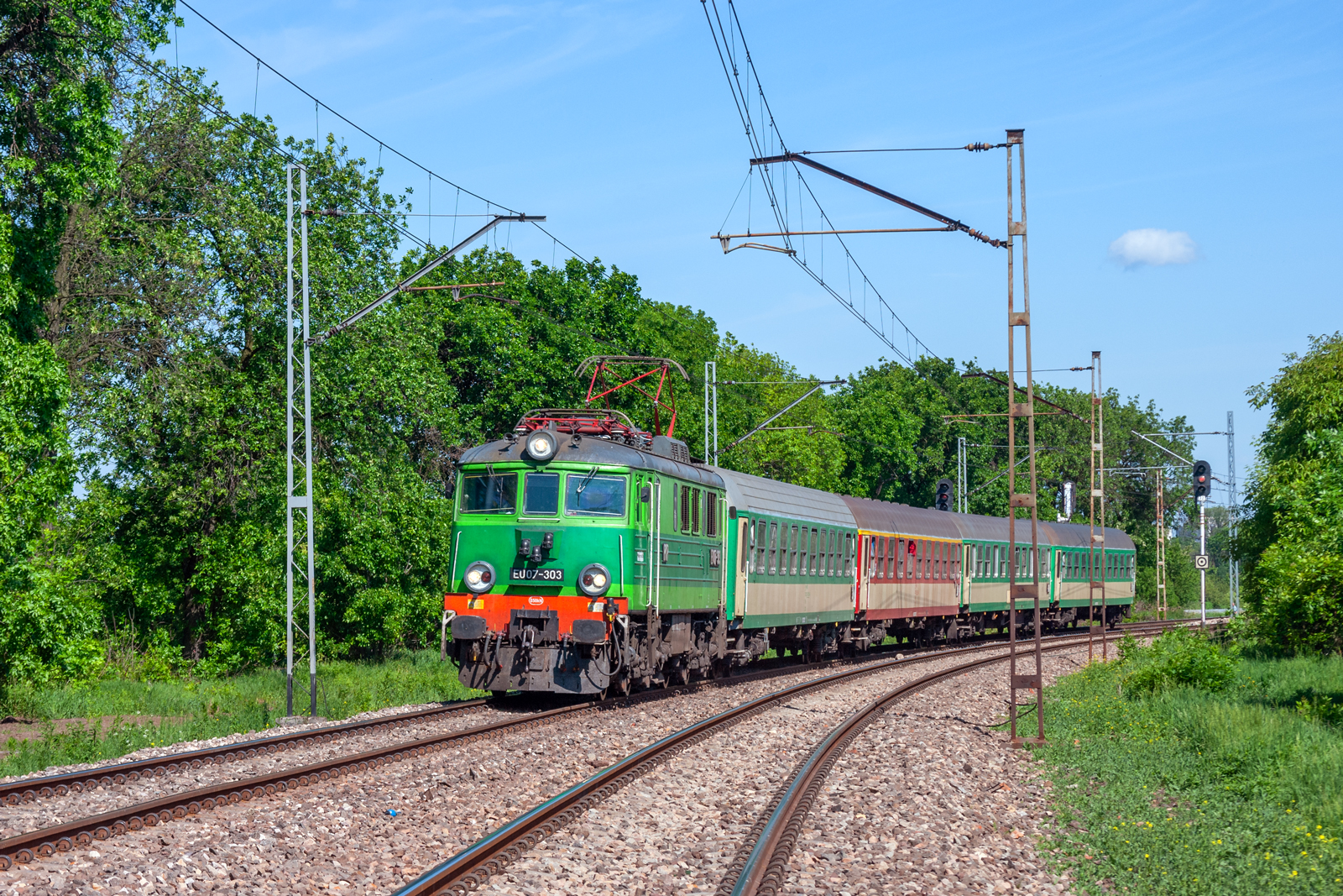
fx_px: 3805
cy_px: 448
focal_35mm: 102
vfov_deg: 13.4
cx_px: 672
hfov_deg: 20.0
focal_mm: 68
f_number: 9
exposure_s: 1/320
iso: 100
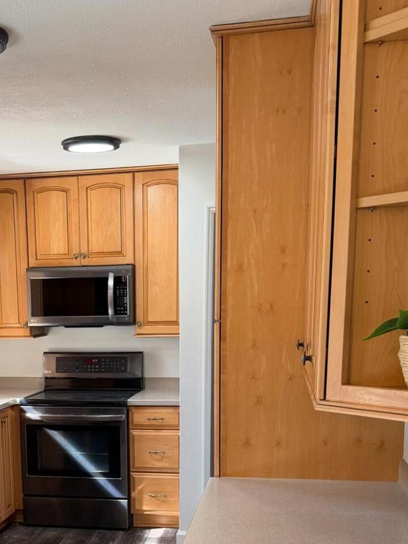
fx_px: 786
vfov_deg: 36.7
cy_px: 448
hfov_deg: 28.6
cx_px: 99
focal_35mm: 50
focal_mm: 6.76
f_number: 1.78
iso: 200
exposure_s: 1/120
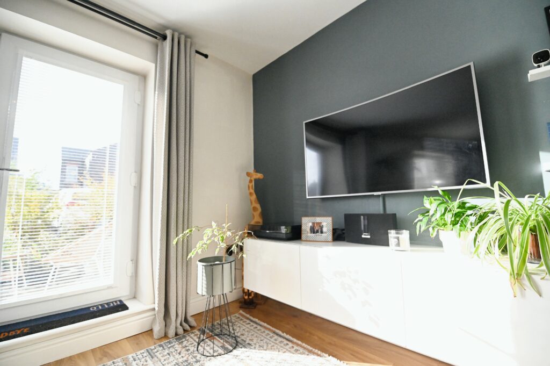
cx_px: 275
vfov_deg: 77.2
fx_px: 229
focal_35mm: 15
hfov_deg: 100.4
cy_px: 183
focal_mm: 15
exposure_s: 1/8000
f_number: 2.8
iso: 6400
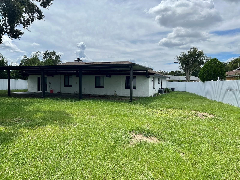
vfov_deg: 53.1
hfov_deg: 67.3
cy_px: 90
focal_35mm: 26
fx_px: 180
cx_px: 120
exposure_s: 1/7463
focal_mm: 5.7
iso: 50
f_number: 1.5
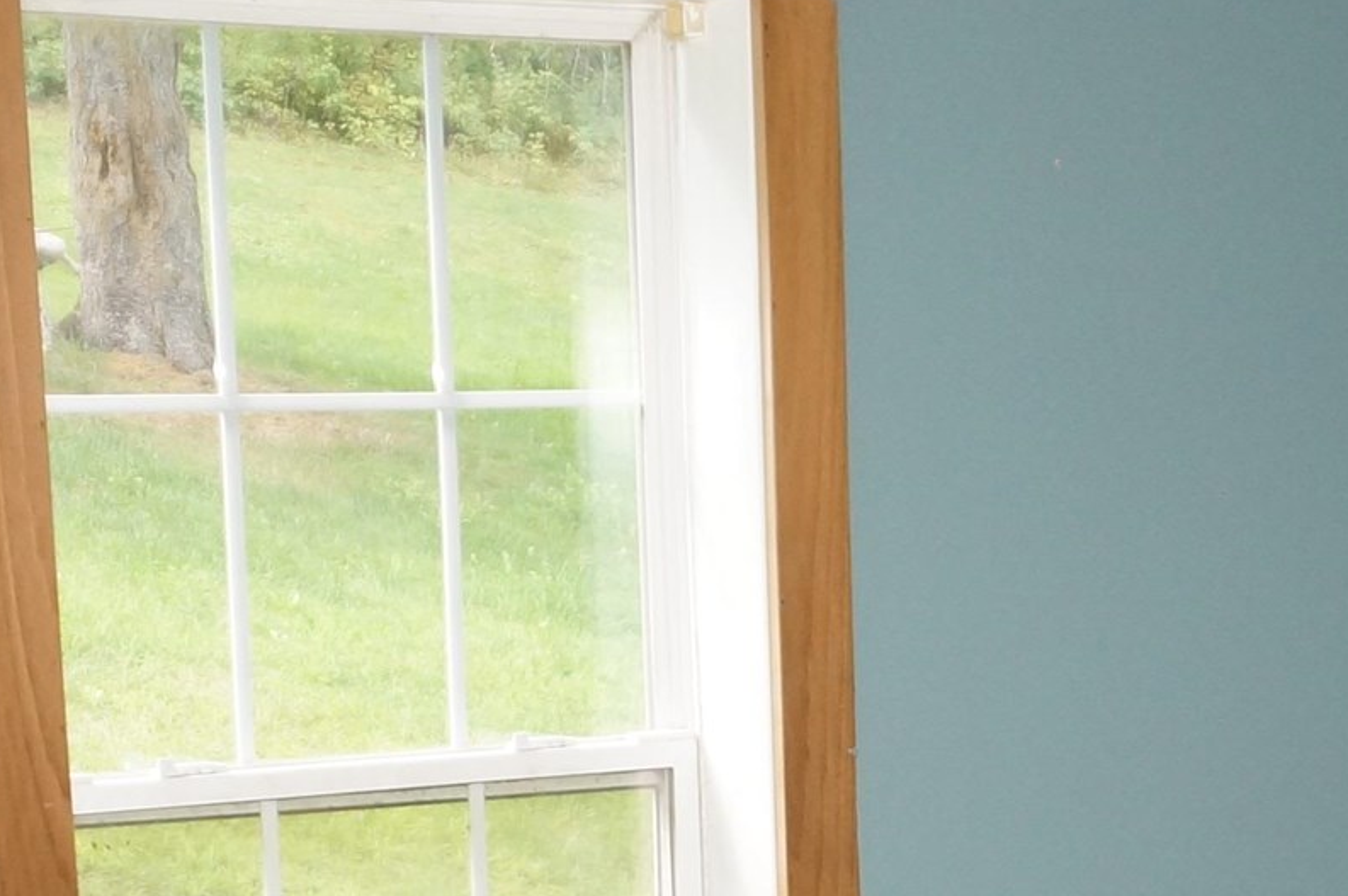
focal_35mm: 93
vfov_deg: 14.2
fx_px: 3479
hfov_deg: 21.7
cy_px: 1094
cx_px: 1015
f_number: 4
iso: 640
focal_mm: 16
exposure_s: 1/160
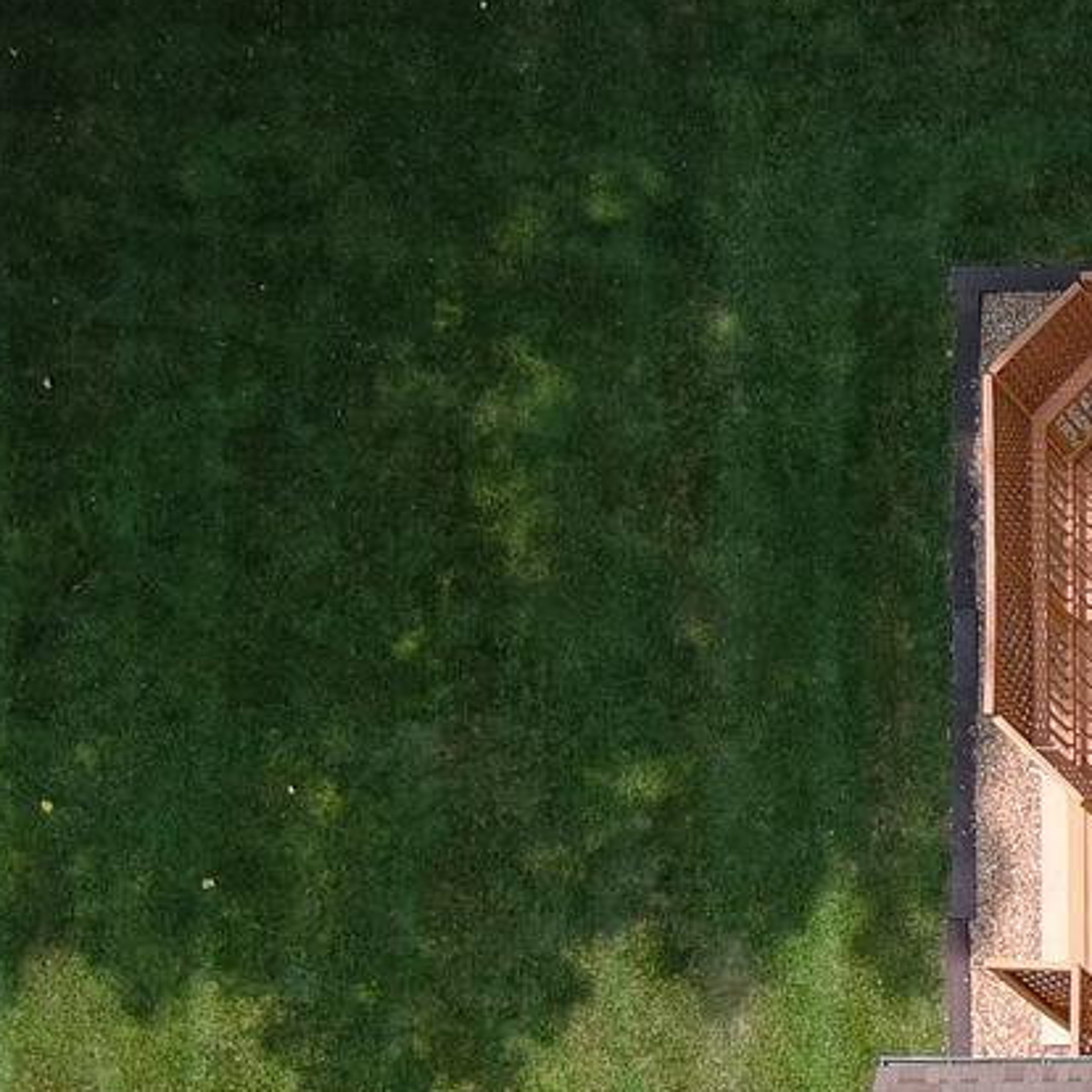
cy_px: 1658
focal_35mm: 122
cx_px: 2205
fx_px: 4354
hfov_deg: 12.5
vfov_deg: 13.4
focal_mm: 10.57
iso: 100
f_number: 2.8
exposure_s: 1/100
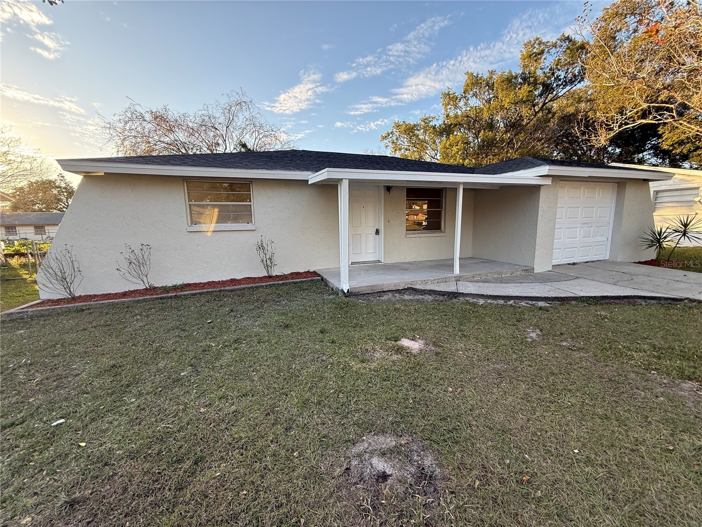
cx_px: 351
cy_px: 264
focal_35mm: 14
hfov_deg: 102.1
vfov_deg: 85.7
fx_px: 284
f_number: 2.2
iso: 64
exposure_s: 1/244
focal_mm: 2.22
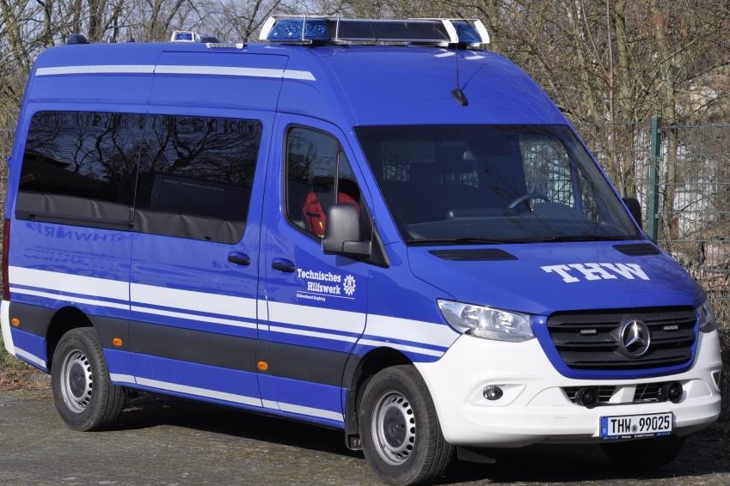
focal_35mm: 124
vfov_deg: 11.1
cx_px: 365
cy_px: 252
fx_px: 2514
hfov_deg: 16.5
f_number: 8
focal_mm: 78
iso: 500
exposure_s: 1/1000
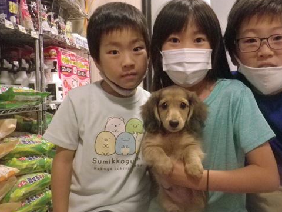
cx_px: 173
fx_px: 285
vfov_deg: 40.7
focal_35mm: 35
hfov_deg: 52.2
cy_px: 105
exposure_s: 1/50
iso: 800
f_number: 3.2
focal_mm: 5
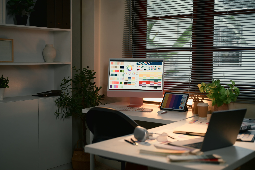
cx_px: 128
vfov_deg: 27.0
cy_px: 85
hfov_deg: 39.6
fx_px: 354
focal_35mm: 50
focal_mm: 50
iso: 400
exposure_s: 1/500
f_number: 2.5
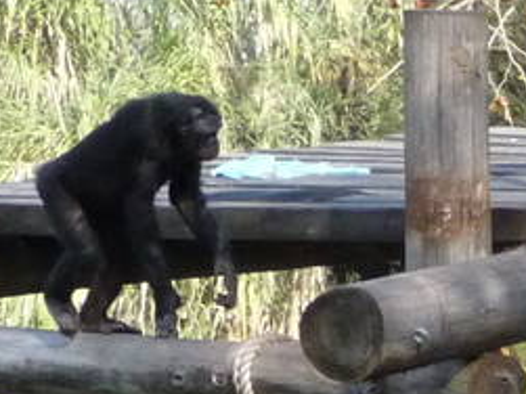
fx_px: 5331
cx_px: 685
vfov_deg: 4.2
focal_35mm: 351
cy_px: 566
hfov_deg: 5.6
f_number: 4.3
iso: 250
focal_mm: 9.3
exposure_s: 1/500
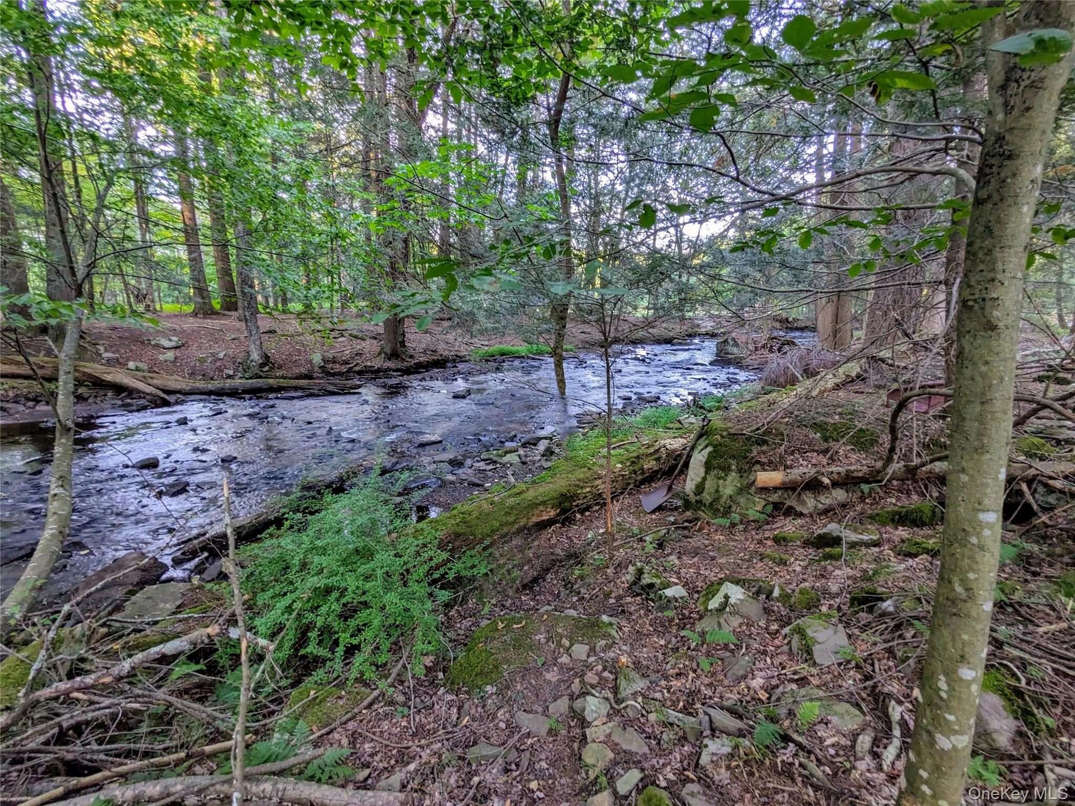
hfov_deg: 94.5
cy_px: 403
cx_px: 538
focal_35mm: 16
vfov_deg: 78.1
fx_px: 497
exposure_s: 1/23.8
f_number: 2.2
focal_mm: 2.22
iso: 104
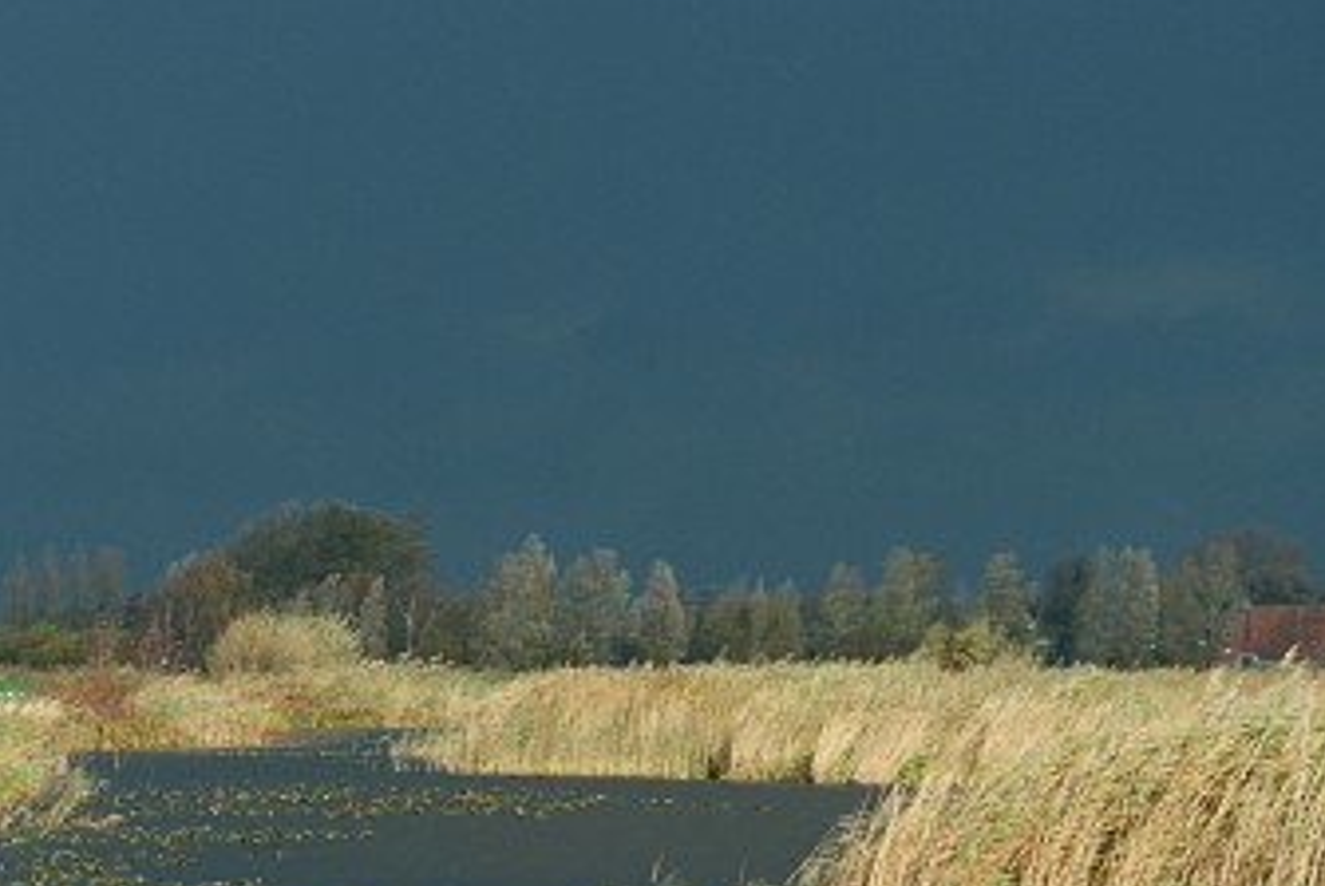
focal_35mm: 273
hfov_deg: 7.5
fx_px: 10056
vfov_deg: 5.0
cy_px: 587
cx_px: 443
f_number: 5.6
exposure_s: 1/1000
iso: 400
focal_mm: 135
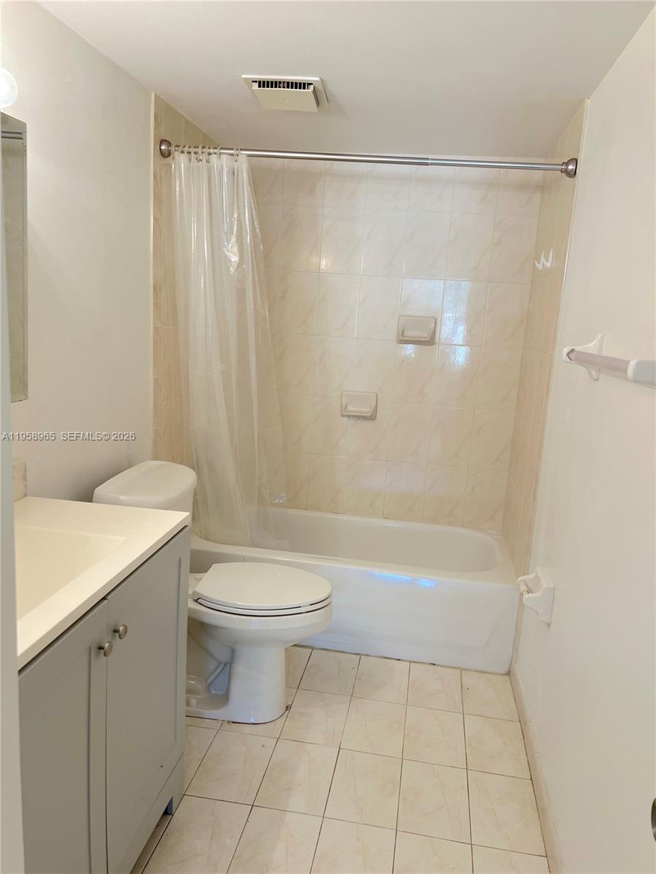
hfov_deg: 53.1
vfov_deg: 67.3
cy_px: 437
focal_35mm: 26
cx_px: 328
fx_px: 657
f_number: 1.5
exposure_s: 1/60
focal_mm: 5.7
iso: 80
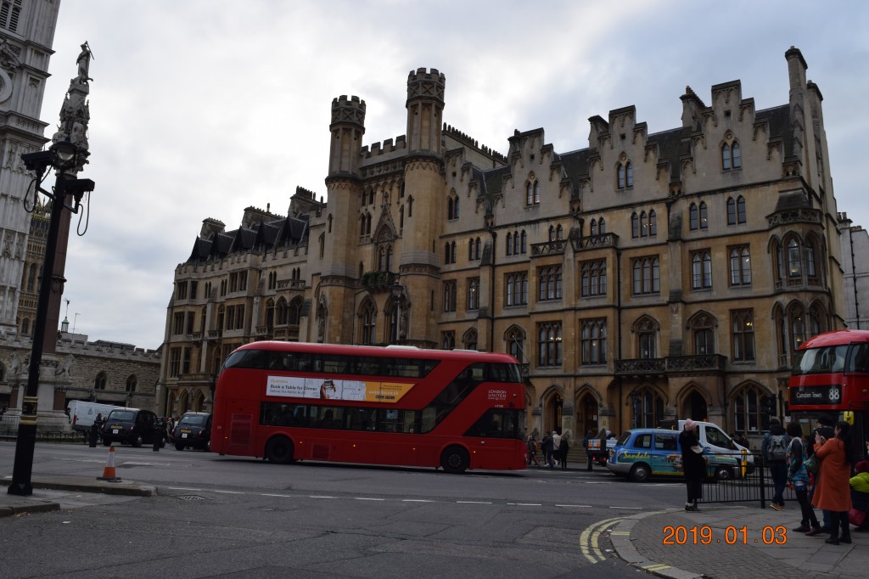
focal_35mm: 30
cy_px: 290
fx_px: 724
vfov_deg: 43.6
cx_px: 434
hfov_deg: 61.9
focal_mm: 20
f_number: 8
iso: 400
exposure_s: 1/250
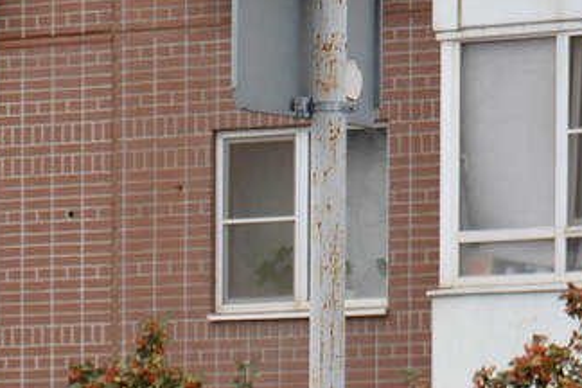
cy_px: 634
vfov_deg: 4.5
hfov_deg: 6.7
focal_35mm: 305
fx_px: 4930
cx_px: -115
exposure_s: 1/160
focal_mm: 44
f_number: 5.6
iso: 200
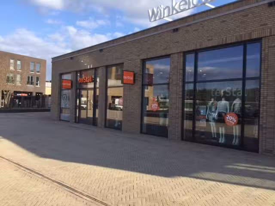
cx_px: 138
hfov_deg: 58.4
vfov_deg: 45.4
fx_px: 246
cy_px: 103
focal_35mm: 31
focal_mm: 3.3
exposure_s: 1/776
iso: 25
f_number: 2.4
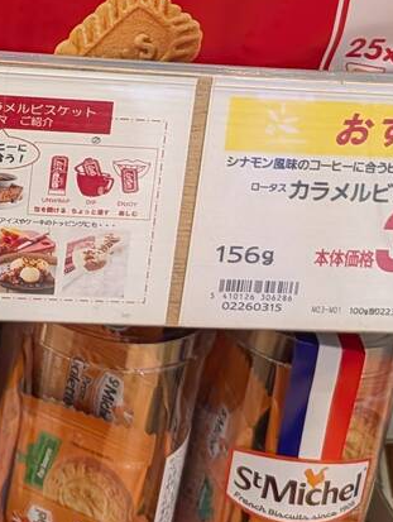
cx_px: -166
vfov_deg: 19.6
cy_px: -138
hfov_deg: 15.0
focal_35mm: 93
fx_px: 1404
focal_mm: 6.9
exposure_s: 1/737
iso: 1231
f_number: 1.68
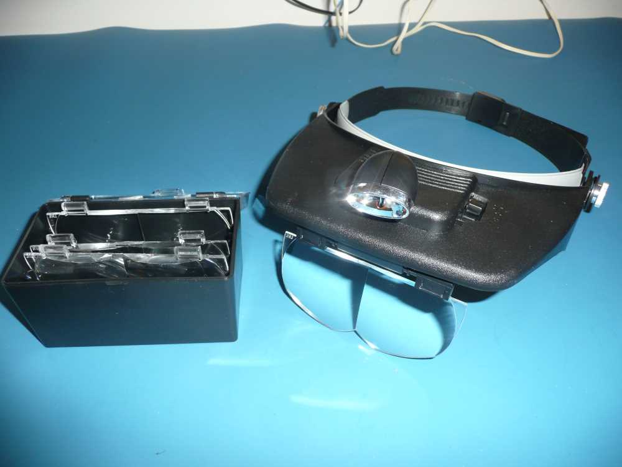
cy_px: 234
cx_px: 311
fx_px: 503
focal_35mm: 28
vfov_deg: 49.7
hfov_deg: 63.4
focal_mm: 4.6
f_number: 3.3
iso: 100
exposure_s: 1/30
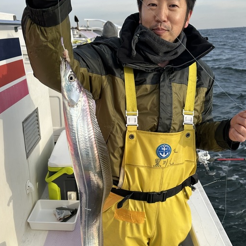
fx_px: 281
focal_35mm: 35
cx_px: 116
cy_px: 145
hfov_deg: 47.2
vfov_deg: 47.0
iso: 80
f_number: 1.78
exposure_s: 1/2070
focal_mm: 6.86
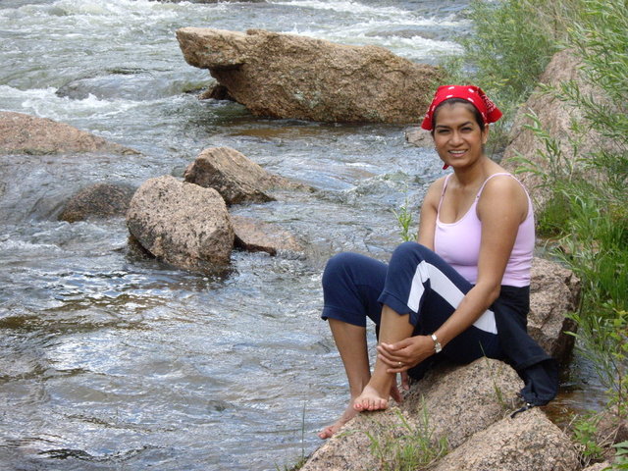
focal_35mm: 114
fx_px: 2068
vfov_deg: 13.0
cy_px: 236
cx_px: 314
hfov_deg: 17.3
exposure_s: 1/200
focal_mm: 18.6
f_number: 5.2
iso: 200
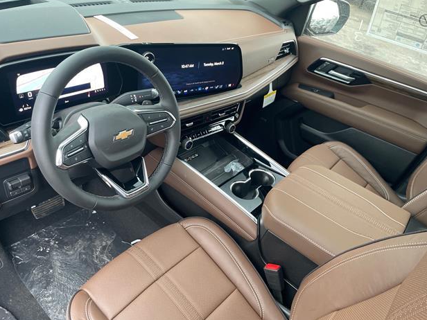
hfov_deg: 65.3
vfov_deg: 51.4
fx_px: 333
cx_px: 209
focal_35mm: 27
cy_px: 161
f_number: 1.6
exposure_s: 1/60
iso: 200
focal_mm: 4.2
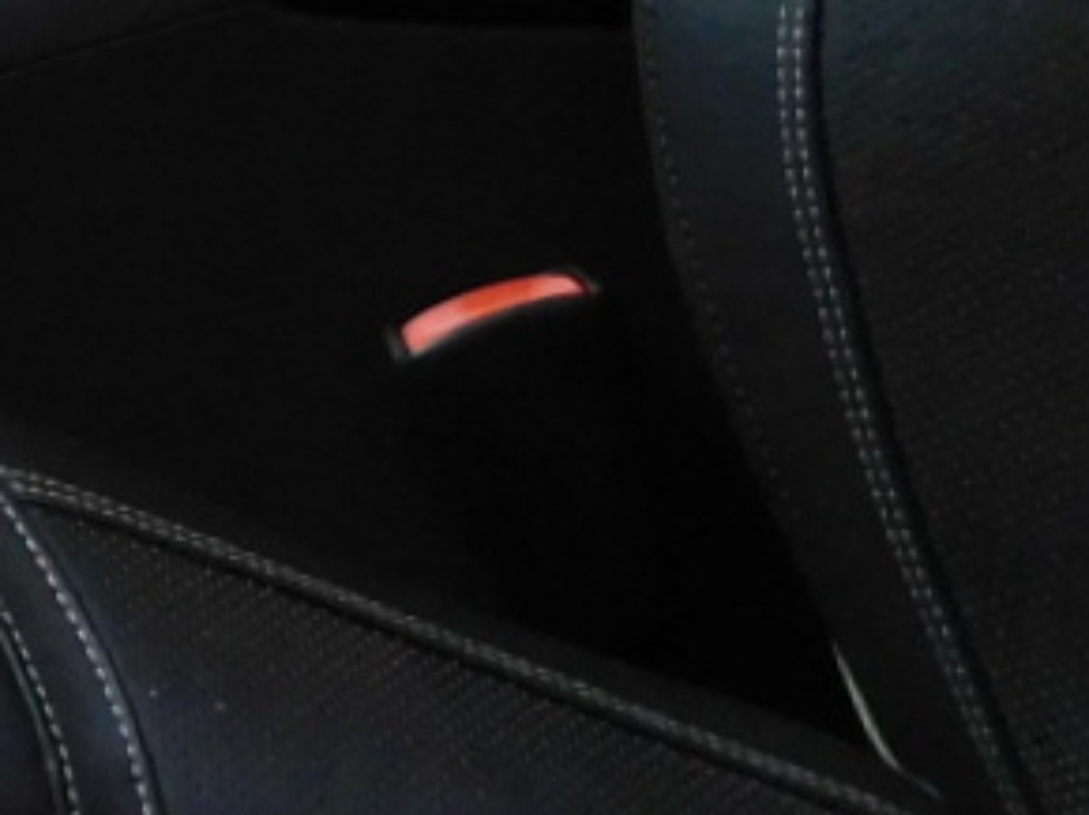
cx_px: -980
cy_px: -631
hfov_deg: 13.6
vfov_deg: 10.9
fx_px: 3992
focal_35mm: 127
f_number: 3
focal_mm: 4
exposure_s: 1/20
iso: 400
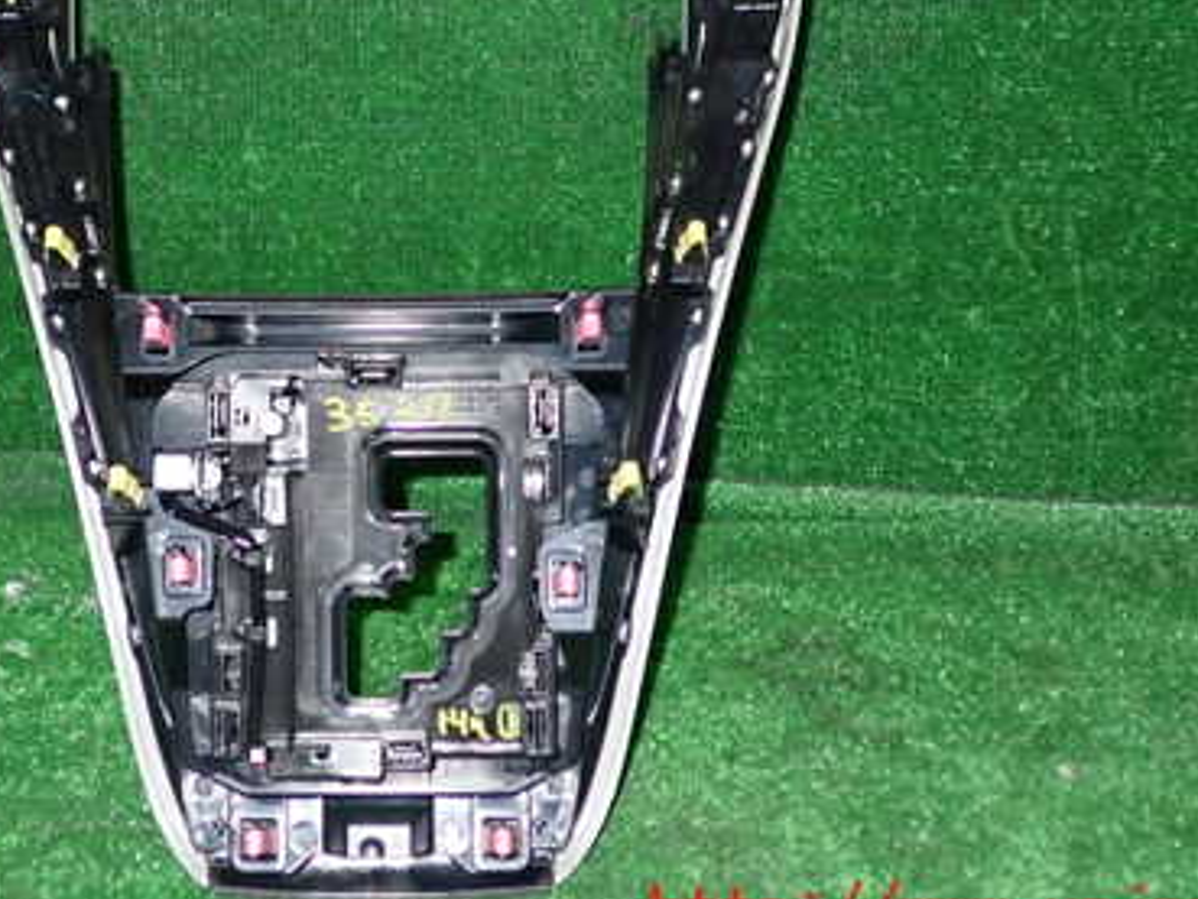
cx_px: 409
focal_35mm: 52
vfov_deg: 27.7
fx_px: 1800
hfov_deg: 36.5
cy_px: 227
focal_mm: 5.79
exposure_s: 1/30
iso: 1000
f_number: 7.1
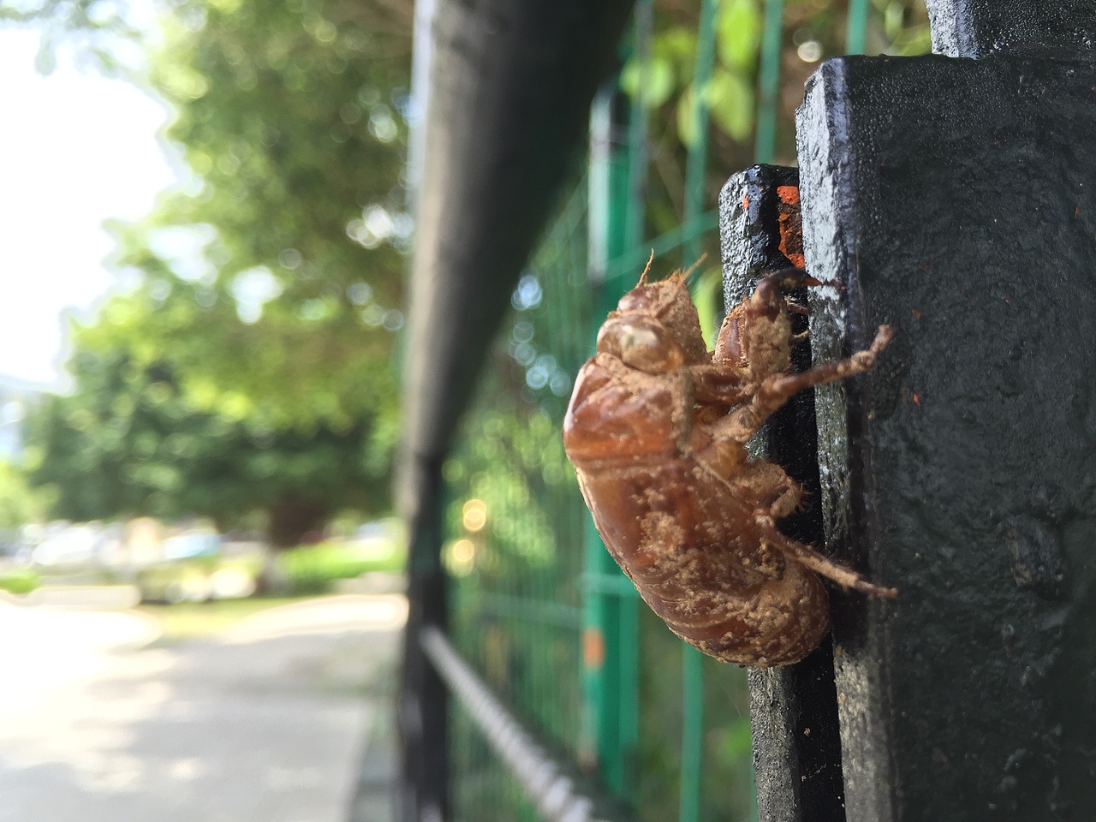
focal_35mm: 29
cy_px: 411
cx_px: 548
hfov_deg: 61.7
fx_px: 918
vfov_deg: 48.2
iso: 32
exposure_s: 1/124
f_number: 2.2
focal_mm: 4.15
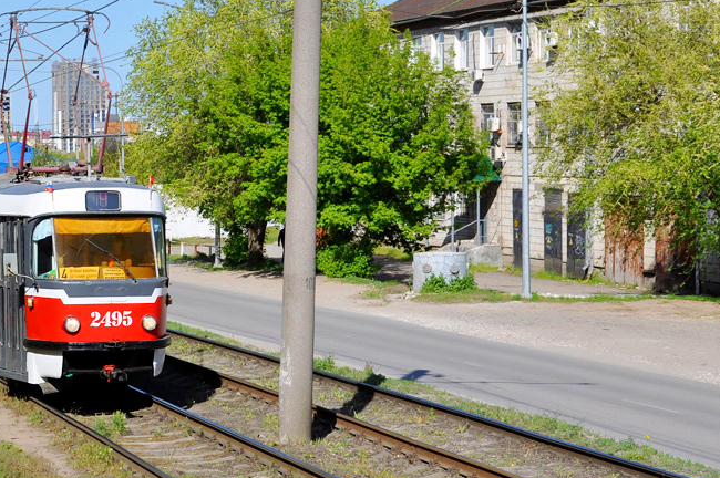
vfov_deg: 13.4
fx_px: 2038
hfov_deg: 19.6
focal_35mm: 102
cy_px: 152
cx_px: 65
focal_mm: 34
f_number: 8
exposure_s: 1/500
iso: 200
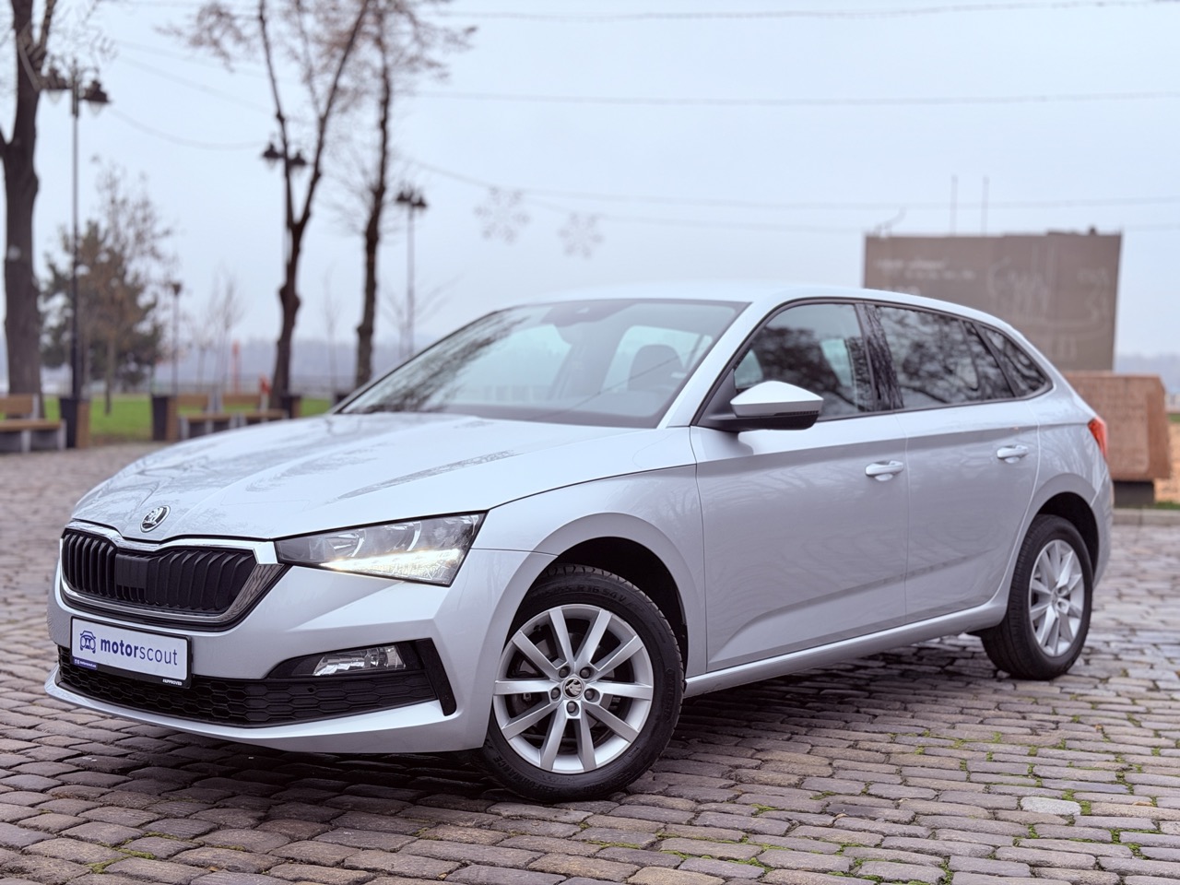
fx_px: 1636
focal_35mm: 48
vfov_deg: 30.3
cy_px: 442
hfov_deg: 39.7
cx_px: 590
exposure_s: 1/120
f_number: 1.78
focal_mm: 6.76
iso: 100
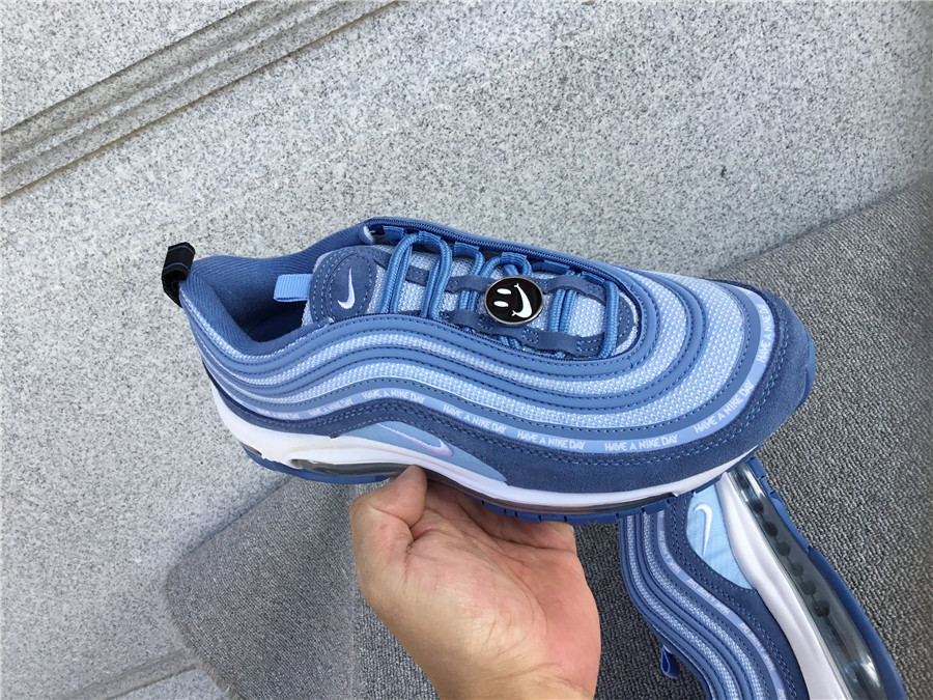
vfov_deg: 45.4
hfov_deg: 58.4
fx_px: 836
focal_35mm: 31
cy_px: 350
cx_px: 466
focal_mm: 3.3
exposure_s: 1/416
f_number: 2.4
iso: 25
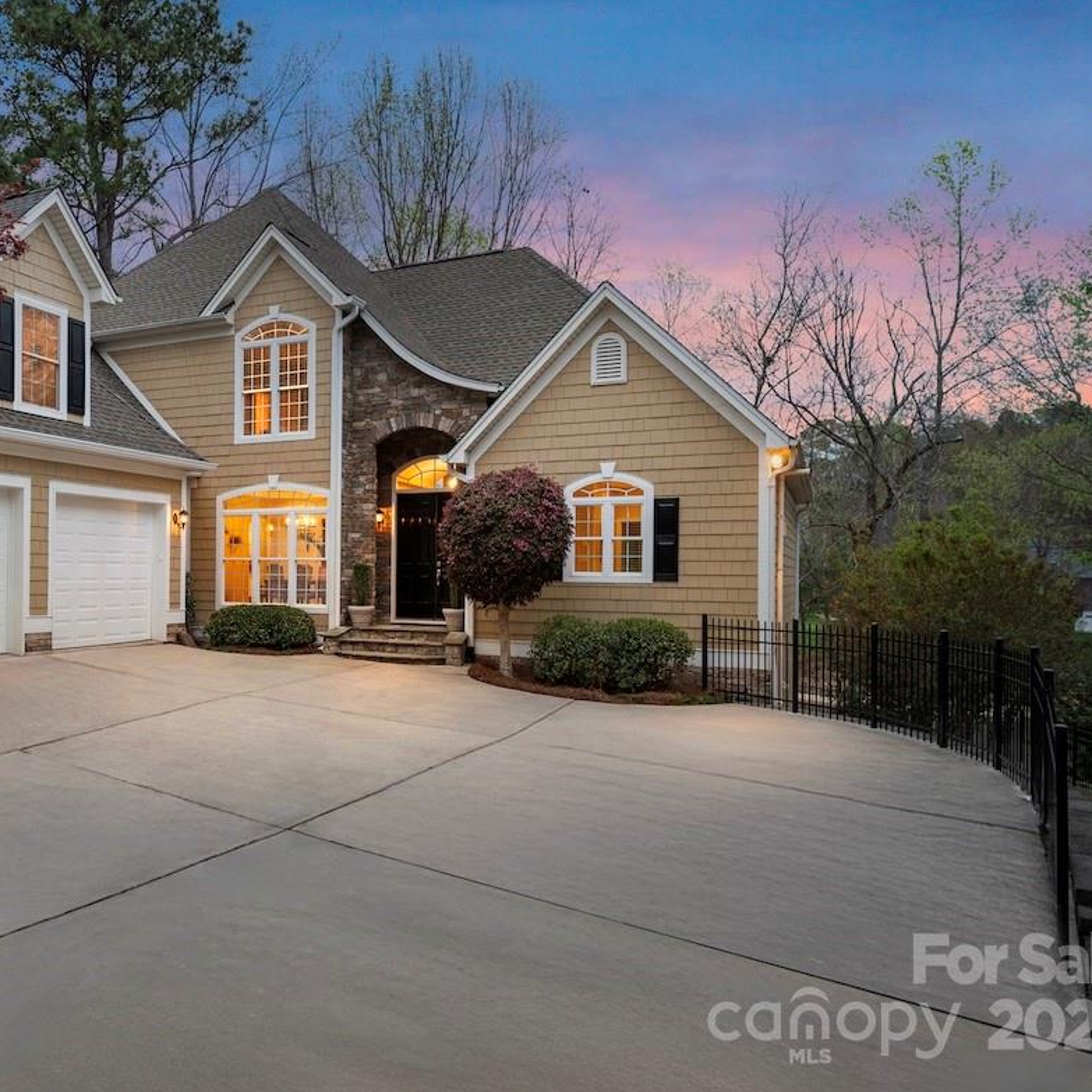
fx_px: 892
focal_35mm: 25
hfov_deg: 60.4
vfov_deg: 62.8
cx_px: 308
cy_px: 503
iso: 800
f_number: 2.8
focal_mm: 18
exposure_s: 1/125
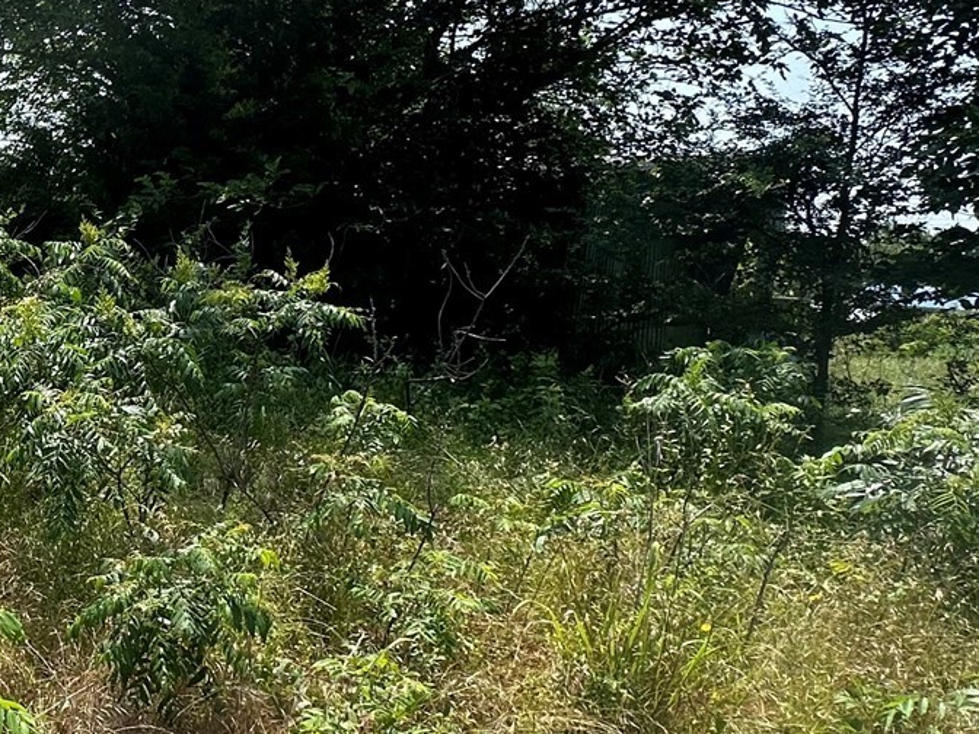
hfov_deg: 40.0
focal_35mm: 40
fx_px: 1131
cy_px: 334
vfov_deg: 35.9
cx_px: -41
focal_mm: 2.22
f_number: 2.2
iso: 50
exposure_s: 1/1221
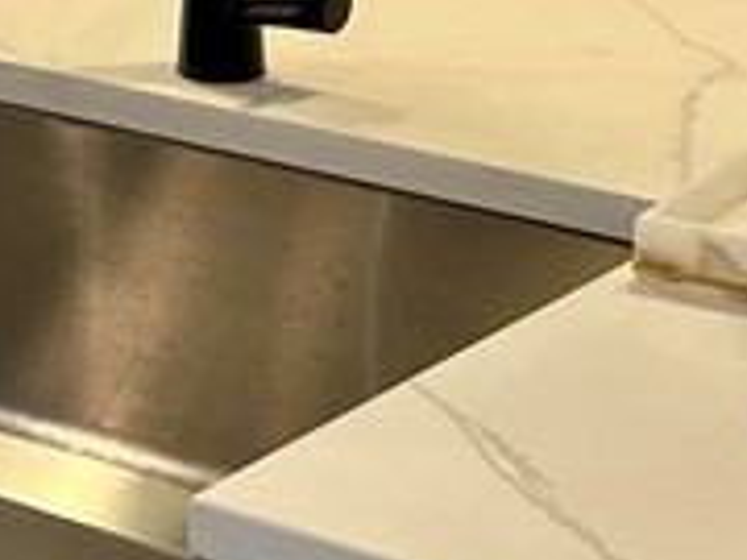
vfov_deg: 9.9
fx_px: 3194
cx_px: 50
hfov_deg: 13.2
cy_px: -137
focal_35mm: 148
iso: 80
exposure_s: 1/120
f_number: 1.5
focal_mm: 5.7
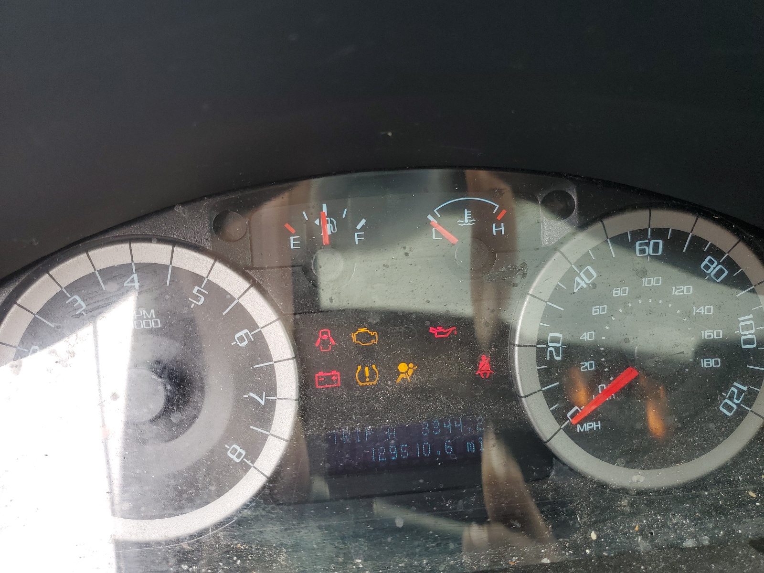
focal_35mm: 26
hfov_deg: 67.3
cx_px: 382
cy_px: 286
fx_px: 574
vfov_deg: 53.1
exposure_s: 1/200
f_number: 1.5
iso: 50
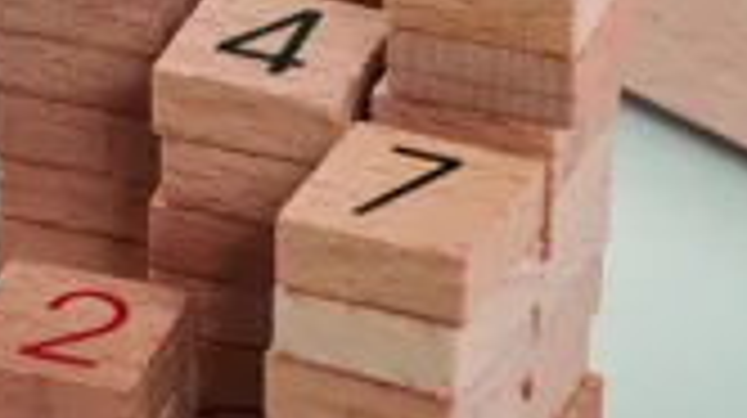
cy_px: -16
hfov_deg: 6.5
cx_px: 14
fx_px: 6550
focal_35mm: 331
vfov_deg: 3.7
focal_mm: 105
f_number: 22
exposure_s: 1/125
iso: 64
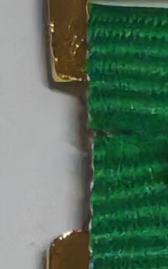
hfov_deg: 2.3
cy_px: 625
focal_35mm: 564
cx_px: 435
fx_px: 4128
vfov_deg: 3.7
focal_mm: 5.52
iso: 640
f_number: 1.95
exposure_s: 1/33
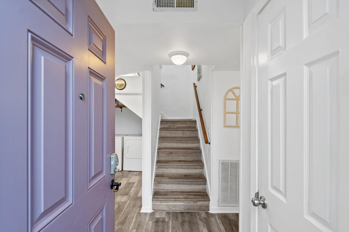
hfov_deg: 96.7
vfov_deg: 73.7
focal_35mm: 16
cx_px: 174
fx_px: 155
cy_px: 116
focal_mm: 11
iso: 100
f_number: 4.8
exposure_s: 1/3
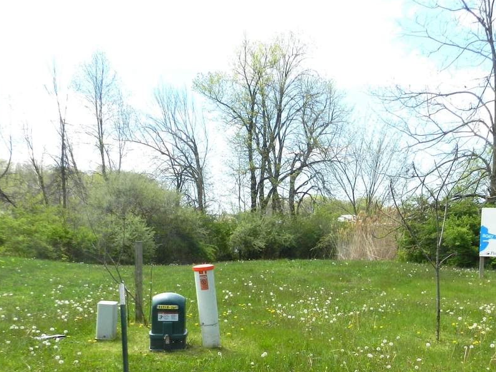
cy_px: 284
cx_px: 322
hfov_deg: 49.5
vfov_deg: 37.6
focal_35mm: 37
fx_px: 530
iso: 160
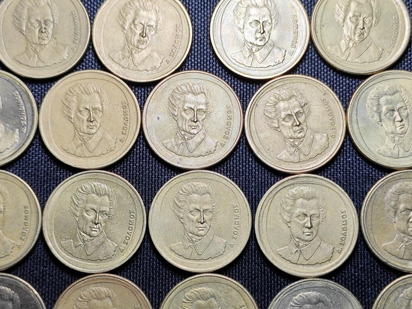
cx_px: 203
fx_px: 809
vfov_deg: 21.6
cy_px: 184
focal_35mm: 68
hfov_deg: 28.6
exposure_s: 1/100
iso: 50
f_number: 1.6
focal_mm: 5.84
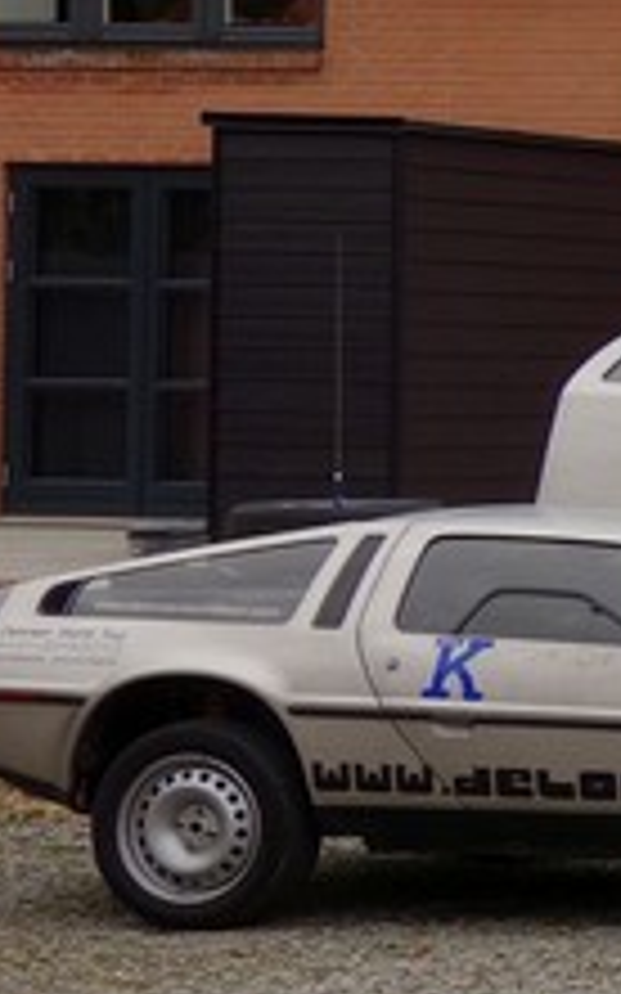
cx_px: 2480
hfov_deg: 6.8
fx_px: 4037
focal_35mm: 149
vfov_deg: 14.0
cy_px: 342
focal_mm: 10.4
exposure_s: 1/160
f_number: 5.6
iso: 125
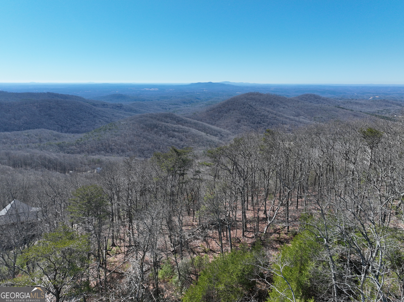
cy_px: 151
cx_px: 202
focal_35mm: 24
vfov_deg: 56.8
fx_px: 280
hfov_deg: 71.6
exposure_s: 1/2000
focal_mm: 12.29
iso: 200
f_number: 2.8
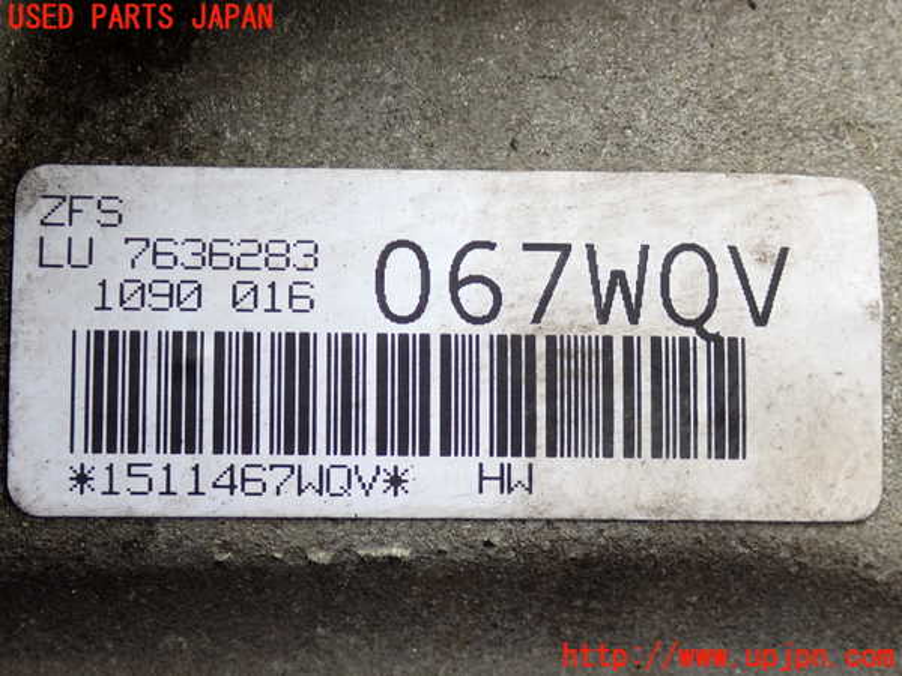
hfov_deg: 31.2
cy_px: 338
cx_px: 451
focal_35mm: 62
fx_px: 1616
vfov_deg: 23.7
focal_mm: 11.09
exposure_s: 1/125
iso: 100
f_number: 3.6
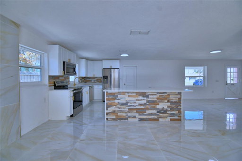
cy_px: 80
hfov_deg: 100.4
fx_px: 101
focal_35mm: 15
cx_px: 121
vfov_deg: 77.3
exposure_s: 1/125
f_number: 4.5
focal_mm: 10
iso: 200
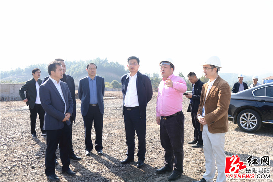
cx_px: 136
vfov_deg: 41.1
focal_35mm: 32
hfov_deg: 58.7
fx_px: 243
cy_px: 91
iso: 100
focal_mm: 32
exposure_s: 1/200
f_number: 5.6
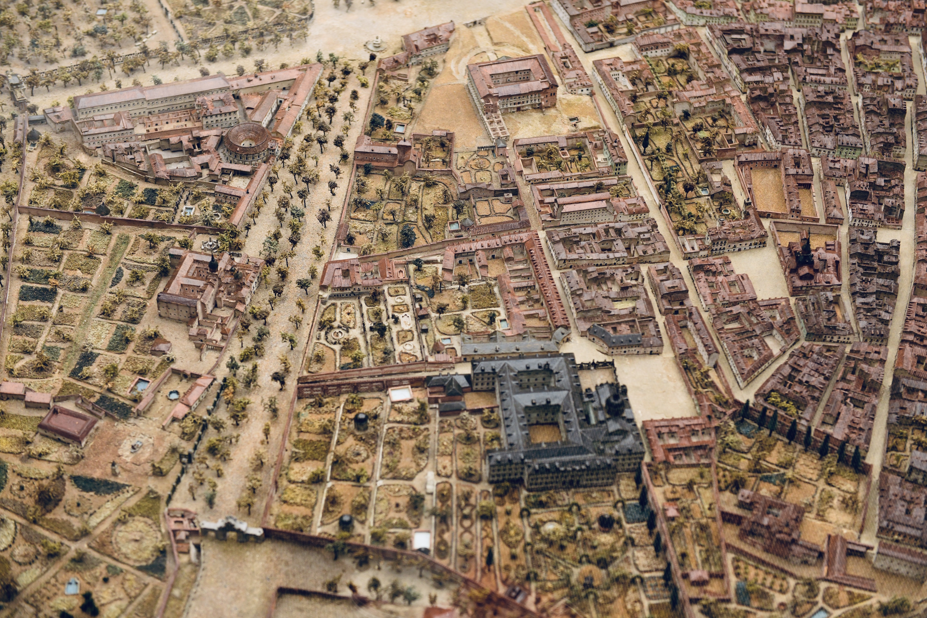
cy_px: 309
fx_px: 1545
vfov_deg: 22.6
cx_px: 464
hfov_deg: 33.4
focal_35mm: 60
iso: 1600
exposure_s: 1/200
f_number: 3.5
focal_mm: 60
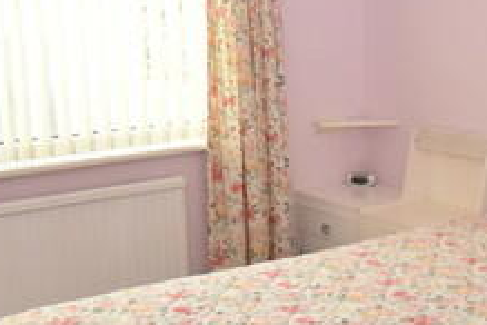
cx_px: 396
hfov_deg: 28.2
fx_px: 947
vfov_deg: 19.4
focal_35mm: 70
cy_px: 217
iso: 800
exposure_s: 1/80
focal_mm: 10
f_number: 4.5
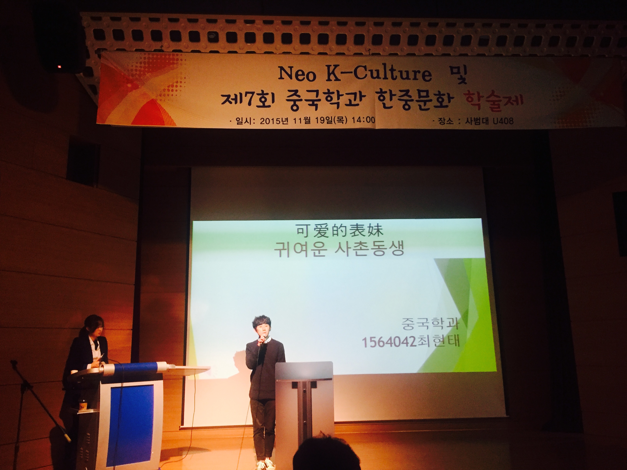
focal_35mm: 29
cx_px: 314
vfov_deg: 48.2
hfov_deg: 61.7
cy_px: 235
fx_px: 525
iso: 125
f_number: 2.2
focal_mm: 4.15
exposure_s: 1/30
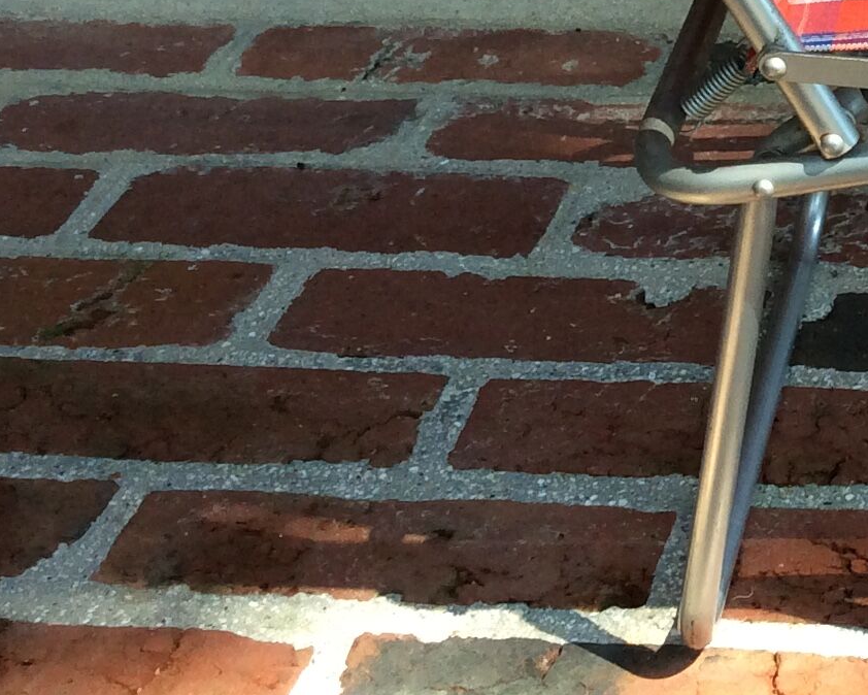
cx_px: 1101
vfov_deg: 15.6
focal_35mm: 96
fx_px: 2467
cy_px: -71
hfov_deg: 18.7
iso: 50
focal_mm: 3.3
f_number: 2.4
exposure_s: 1/100
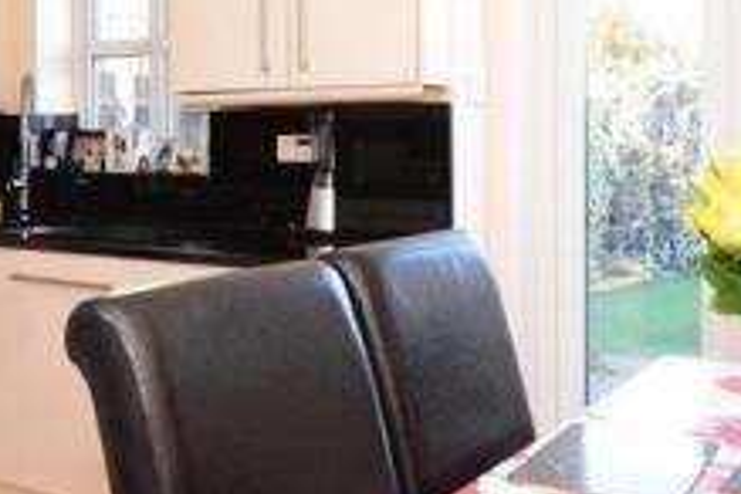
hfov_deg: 39.9
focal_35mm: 50
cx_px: 342
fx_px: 1019
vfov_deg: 26.9
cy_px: 130
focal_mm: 11
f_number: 6.3
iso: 400
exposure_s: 1/50
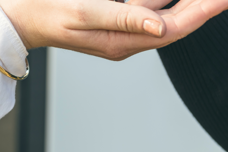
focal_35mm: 201
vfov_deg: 6.8
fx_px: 1273
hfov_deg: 10.1
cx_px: -32
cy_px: -19
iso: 160
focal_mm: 70
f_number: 5
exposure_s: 1/250
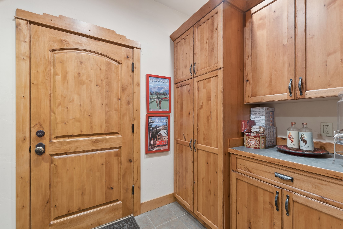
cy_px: 114
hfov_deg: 100.4
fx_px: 143
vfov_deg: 77.3
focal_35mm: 15
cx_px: 172
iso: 100
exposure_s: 1.3
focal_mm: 10
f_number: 6.3
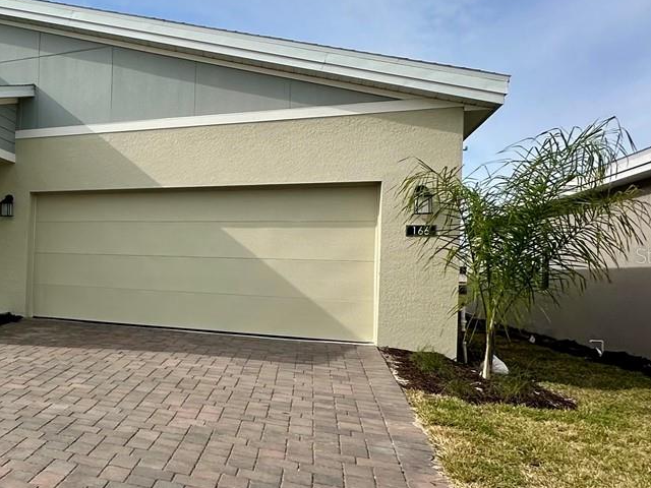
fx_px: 658
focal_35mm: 35
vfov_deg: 40.7
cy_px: 255
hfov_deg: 41.0
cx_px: -82
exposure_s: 1/1916
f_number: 2.2
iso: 40
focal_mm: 2.22
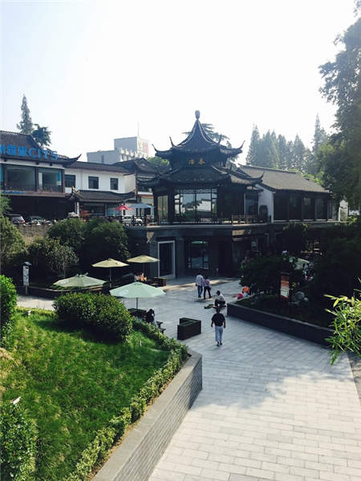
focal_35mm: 29
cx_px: 180
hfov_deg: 48.2
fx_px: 403
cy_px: 240
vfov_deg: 61.7
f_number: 2.2
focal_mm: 4.15
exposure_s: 1/1014
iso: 32
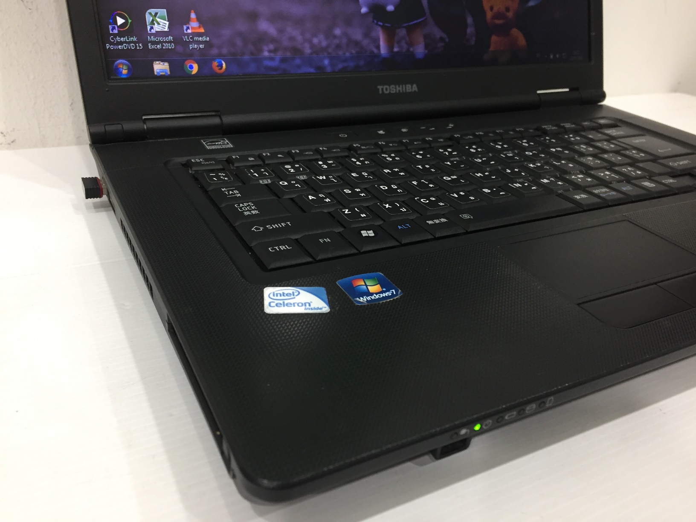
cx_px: 348
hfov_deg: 61.7
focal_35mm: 29
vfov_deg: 48.2
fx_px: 583
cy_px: 261
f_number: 2.2
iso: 125
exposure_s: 1/33
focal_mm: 4.15
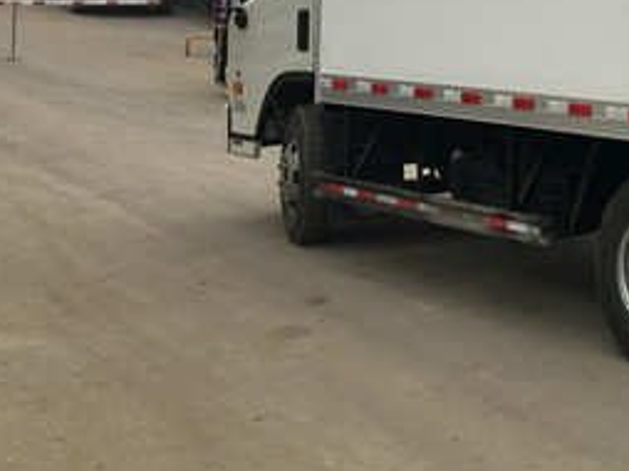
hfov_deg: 22.3
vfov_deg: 17.5
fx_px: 1470
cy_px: -69
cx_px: 748
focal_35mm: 81
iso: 25
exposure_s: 1/100
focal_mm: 4.15
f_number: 2.2
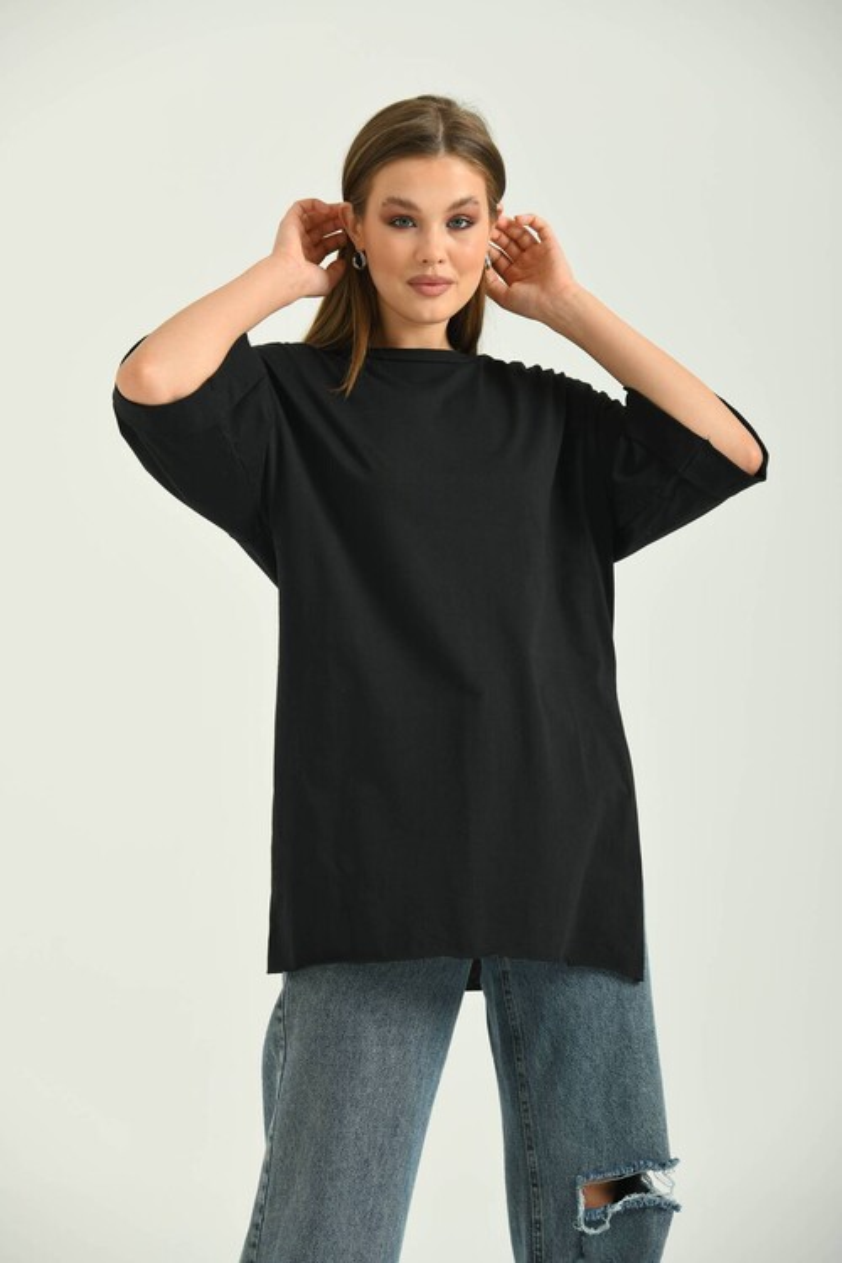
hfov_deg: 10.5
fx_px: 4560
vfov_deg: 15.8
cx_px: 421
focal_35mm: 130
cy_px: 632
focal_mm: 130
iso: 100
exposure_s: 1/160
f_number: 6.3
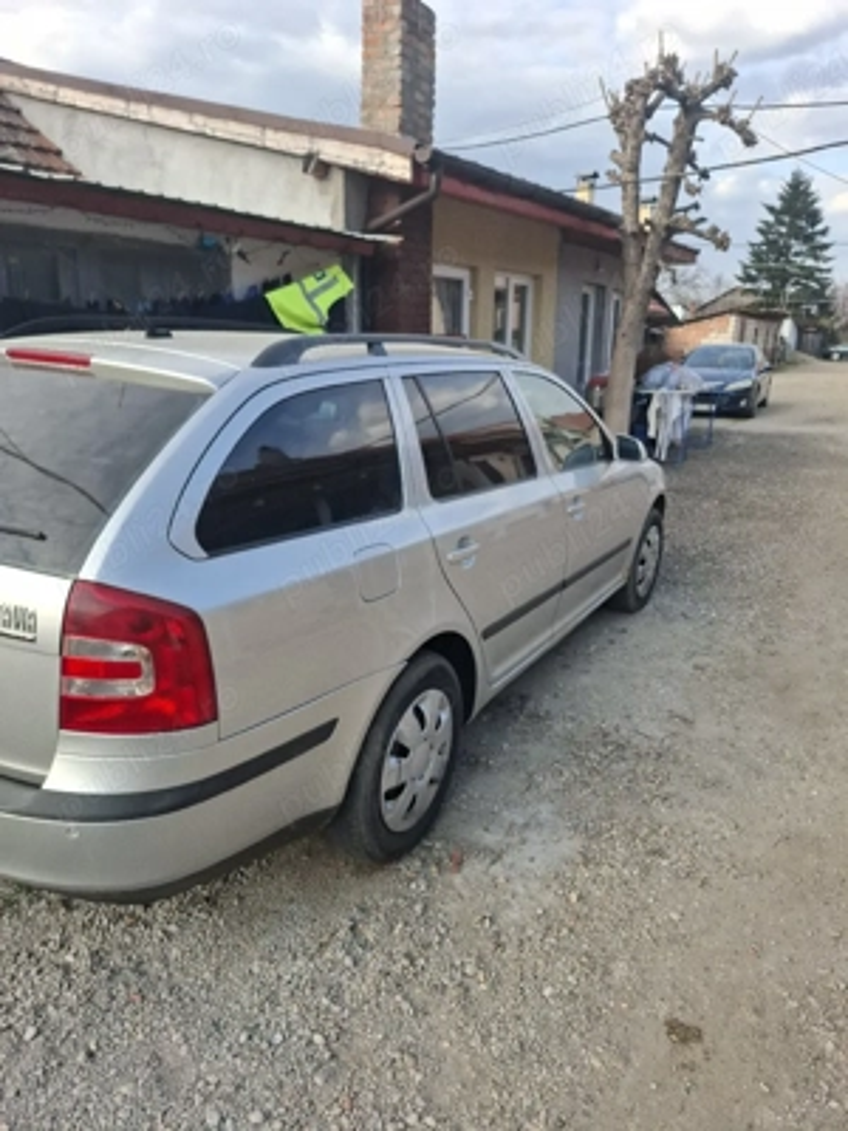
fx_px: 751
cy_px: 566
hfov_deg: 58.9
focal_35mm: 23
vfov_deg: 73.9
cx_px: 424
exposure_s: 1/625
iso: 50
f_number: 1.8
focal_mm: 5.54
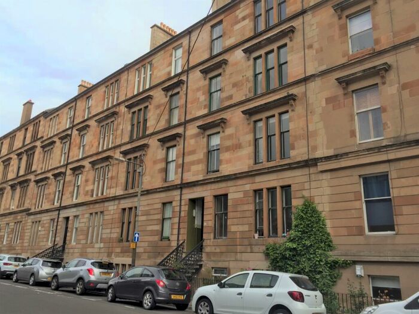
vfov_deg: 48.2
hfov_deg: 61.7
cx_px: 210
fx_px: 351
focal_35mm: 29
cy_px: 157
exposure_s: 1/1522
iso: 32
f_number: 2.2
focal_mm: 4.15
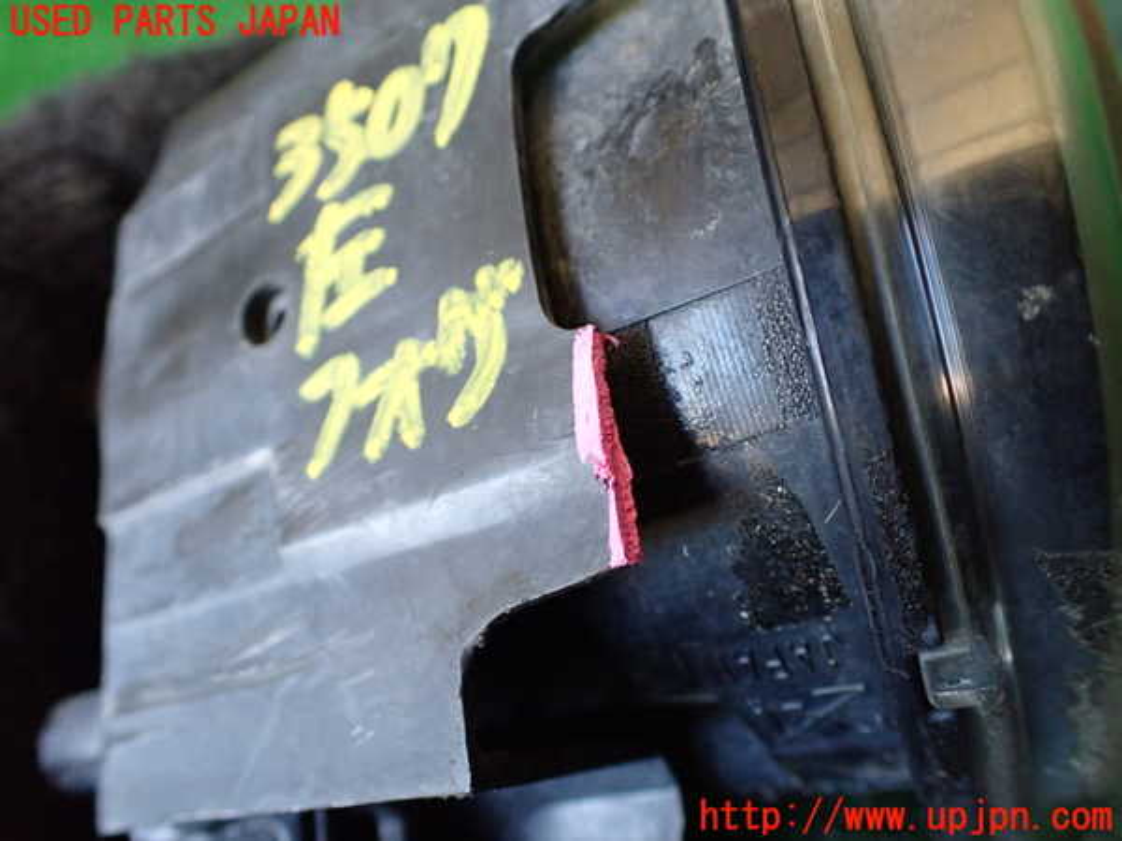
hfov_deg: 60.0
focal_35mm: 30
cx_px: 561
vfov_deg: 46.8
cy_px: 420
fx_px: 972
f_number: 2.3
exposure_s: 1/100
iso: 800
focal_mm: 5.4
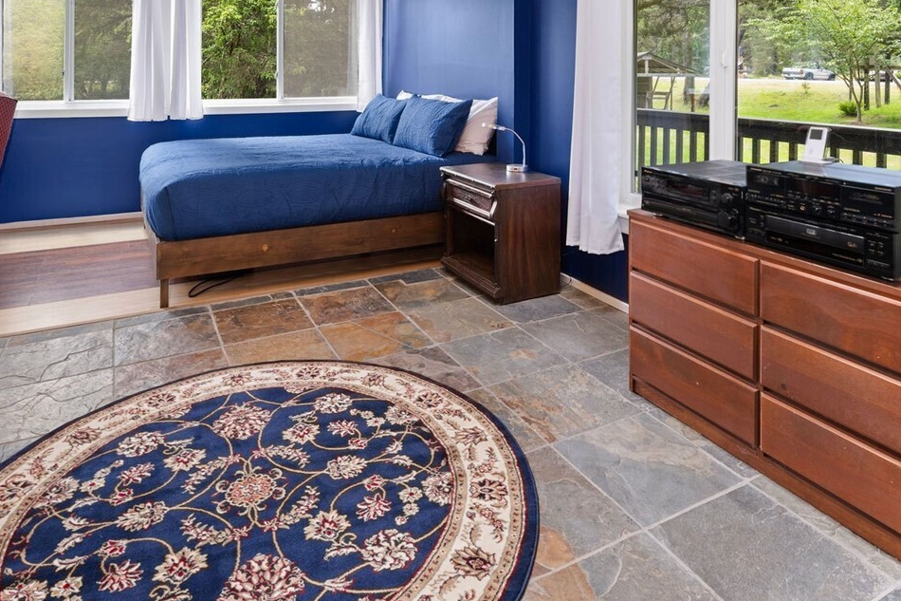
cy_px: 71
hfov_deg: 71.5
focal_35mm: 25
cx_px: 460
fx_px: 626
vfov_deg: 46.7
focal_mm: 14
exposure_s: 1/10
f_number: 5
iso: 200
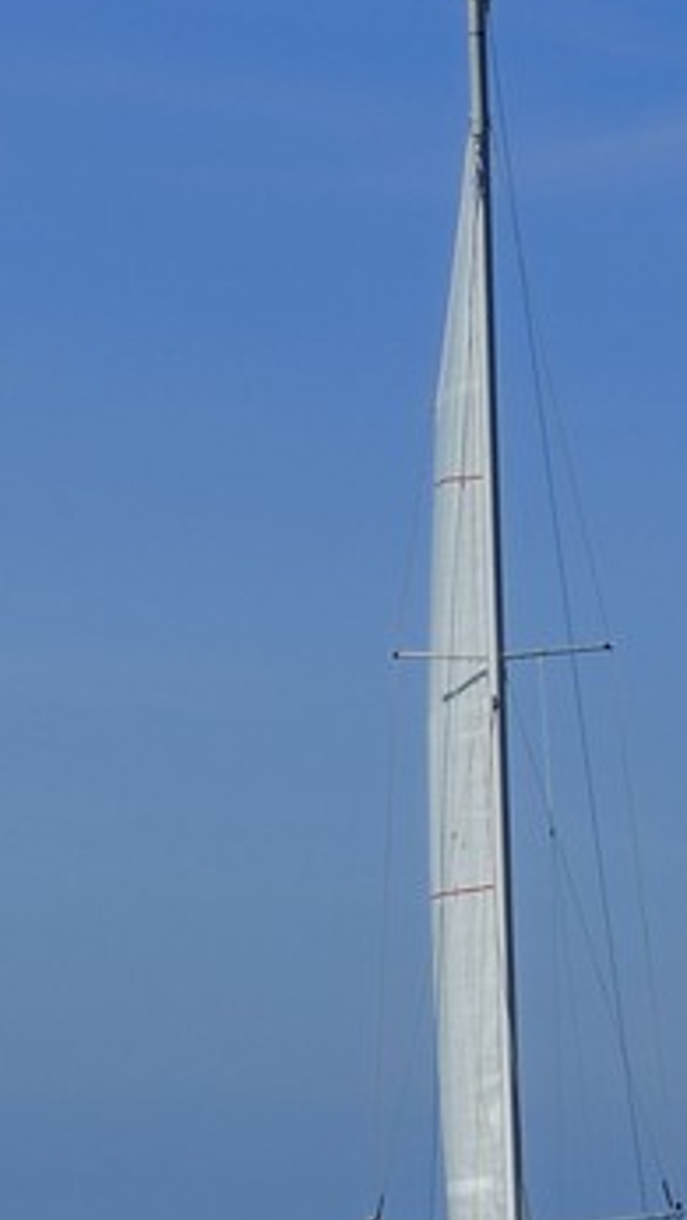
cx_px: 2357
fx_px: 10962
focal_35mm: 339
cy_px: 1428
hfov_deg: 3.5
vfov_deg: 6.3
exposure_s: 1/250
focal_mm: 70
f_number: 16
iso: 200
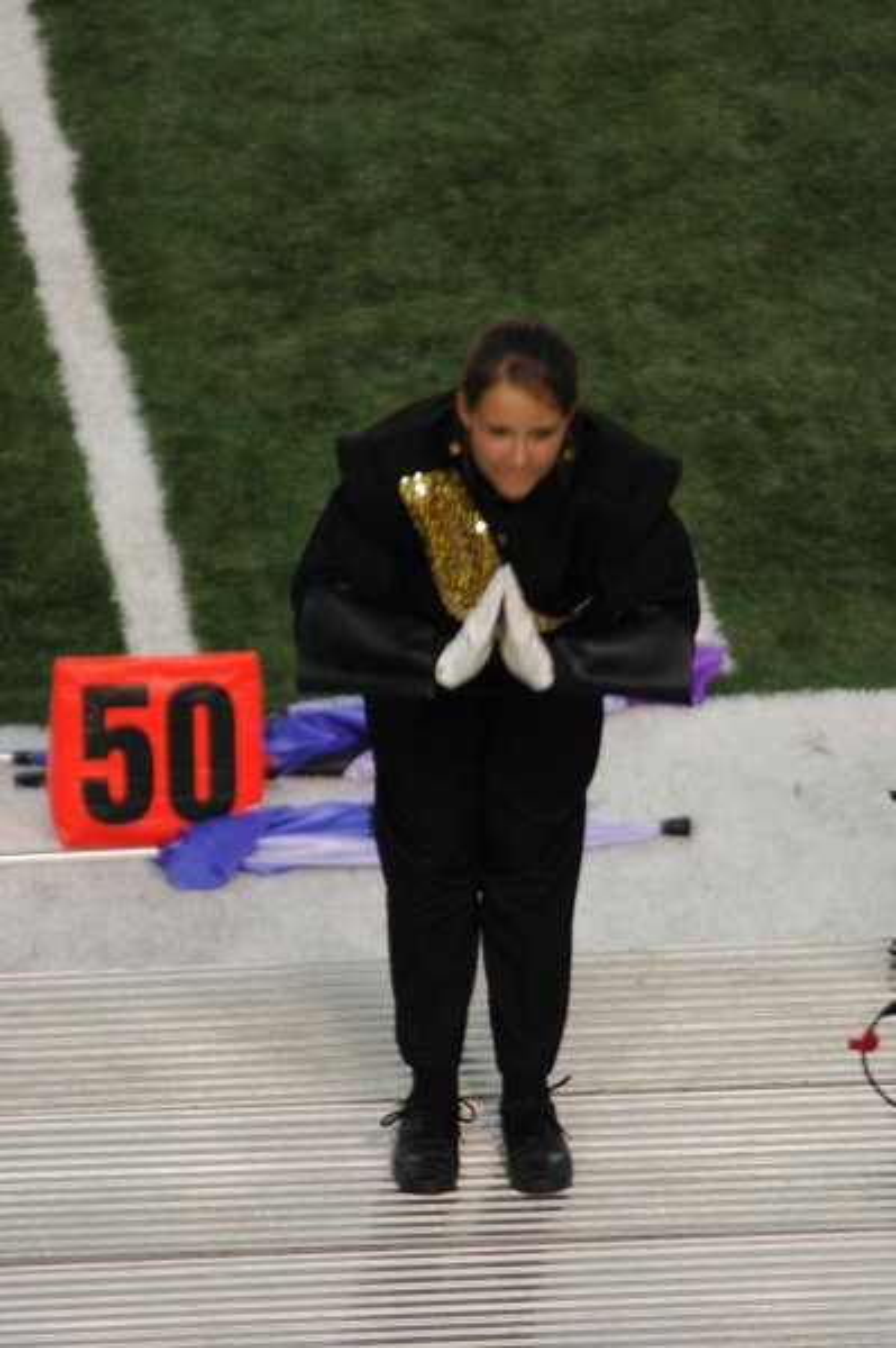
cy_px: 674
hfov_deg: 2.3
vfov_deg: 3.4
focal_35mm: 600
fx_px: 22437
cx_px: 448
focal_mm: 400
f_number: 5.6
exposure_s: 1/60
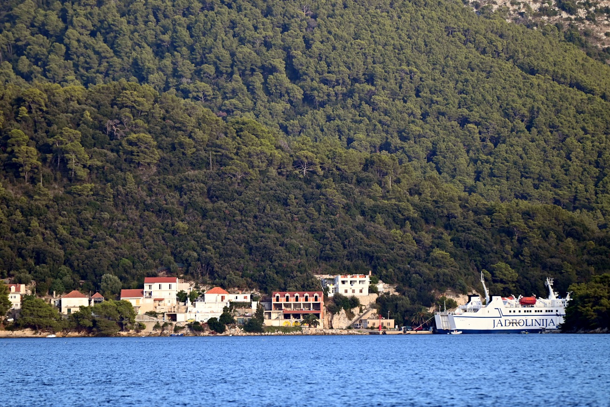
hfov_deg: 6.9
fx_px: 5084
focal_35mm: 300
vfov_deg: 4.6
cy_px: 204
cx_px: 305
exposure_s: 1/640
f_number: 5.6
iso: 400
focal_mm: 300
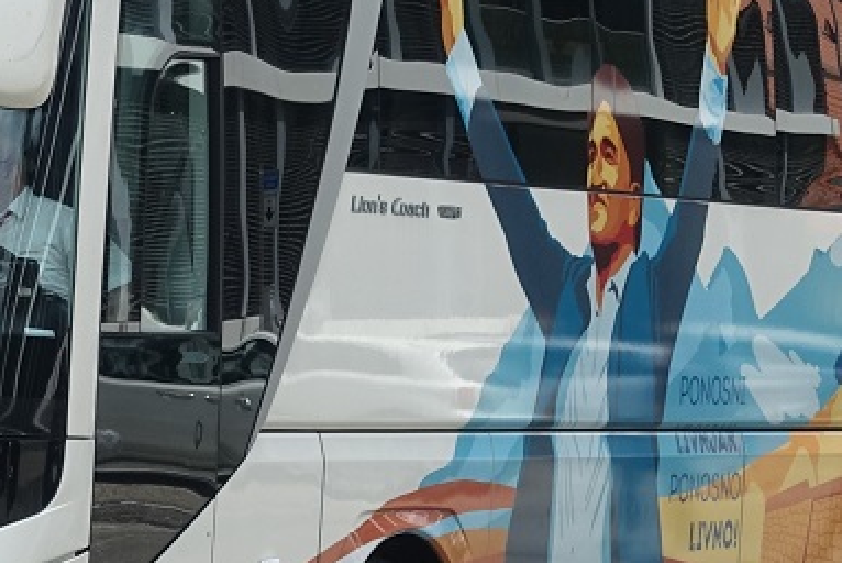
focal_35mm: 228
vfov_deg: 6.0
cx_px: 174
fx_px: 5337
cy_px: 187
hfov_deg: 9.0
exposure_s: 1/320
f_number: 5.6
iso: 125
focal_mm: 25.7
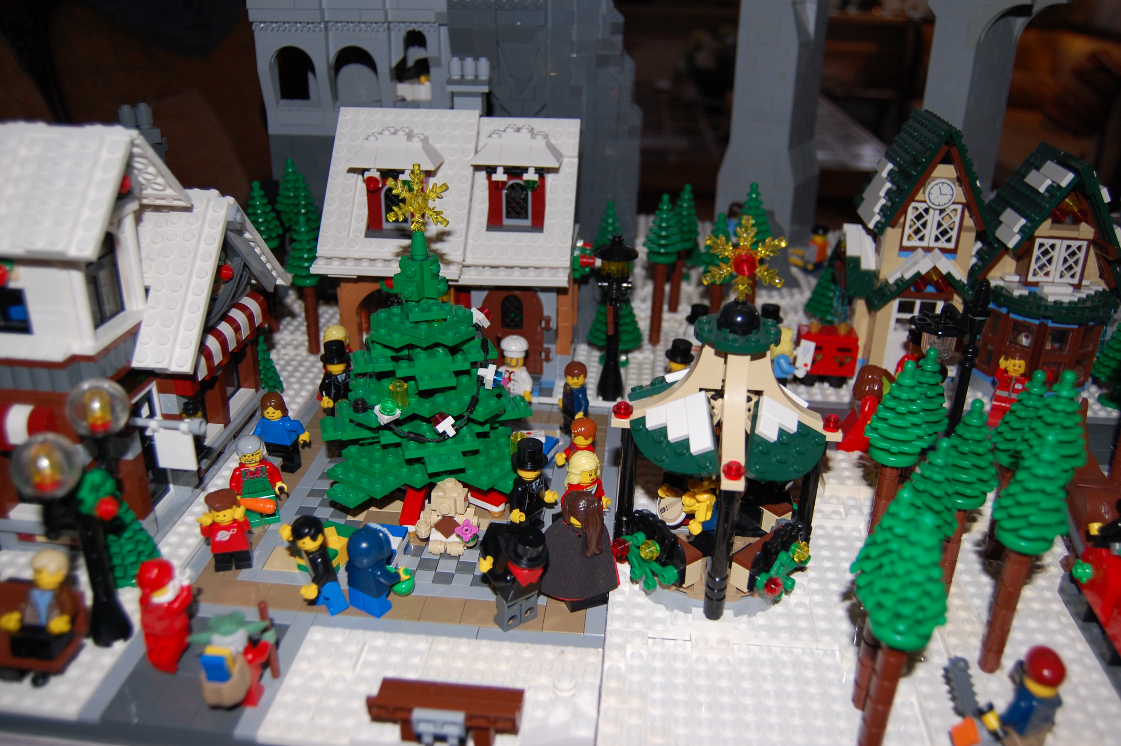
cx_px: 560
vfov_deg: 43.5
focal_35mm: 30
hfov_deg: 62.0
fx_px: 933
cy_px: 373
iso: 400
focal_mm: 20
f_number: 3.8
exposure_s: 1/60
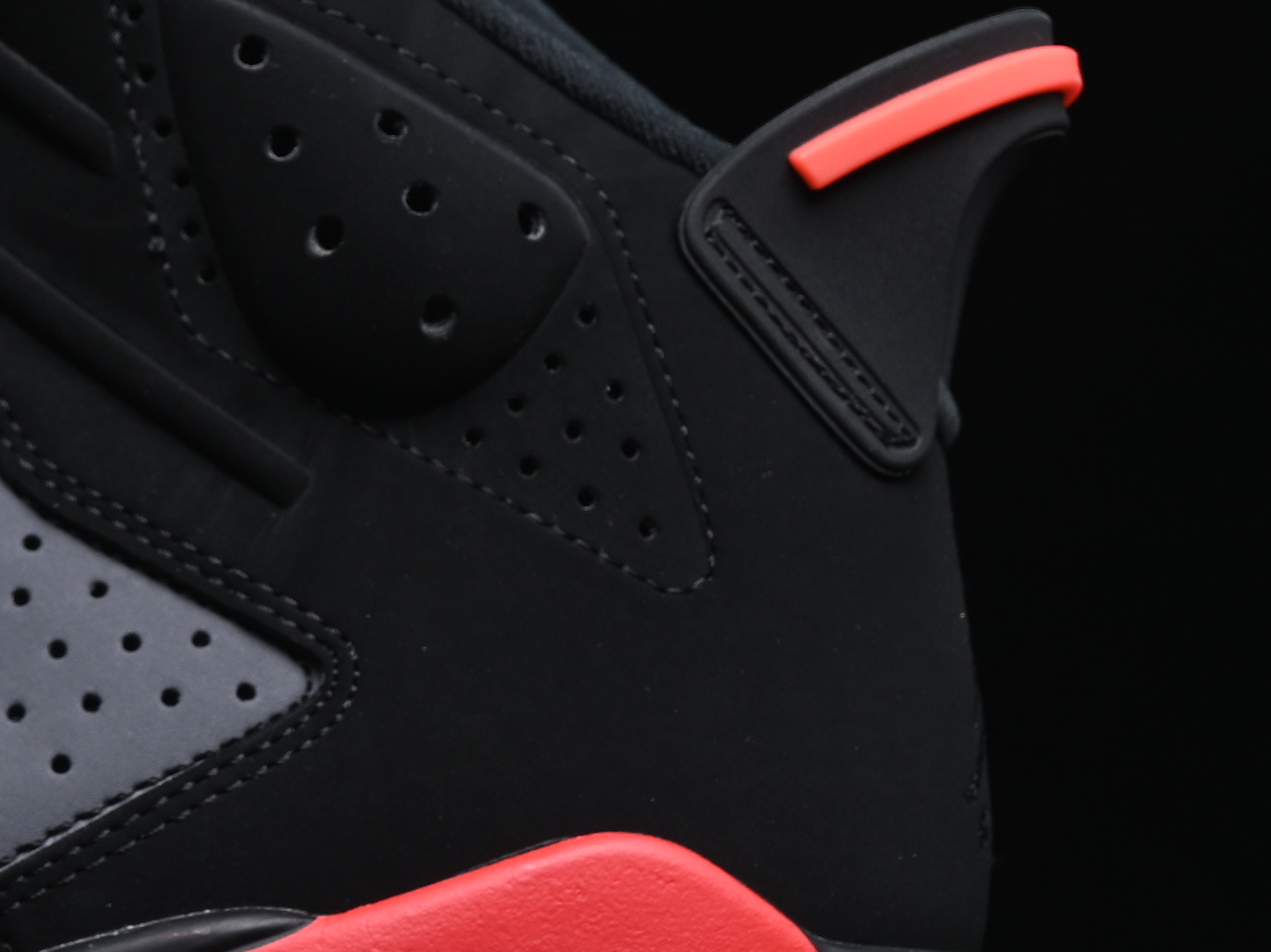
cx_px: -238
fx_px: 7671
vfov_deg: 7.1
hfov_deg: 9.4
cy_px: 506
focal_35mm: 209
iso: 160
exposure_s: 1/50
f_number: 6.3
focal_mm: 50
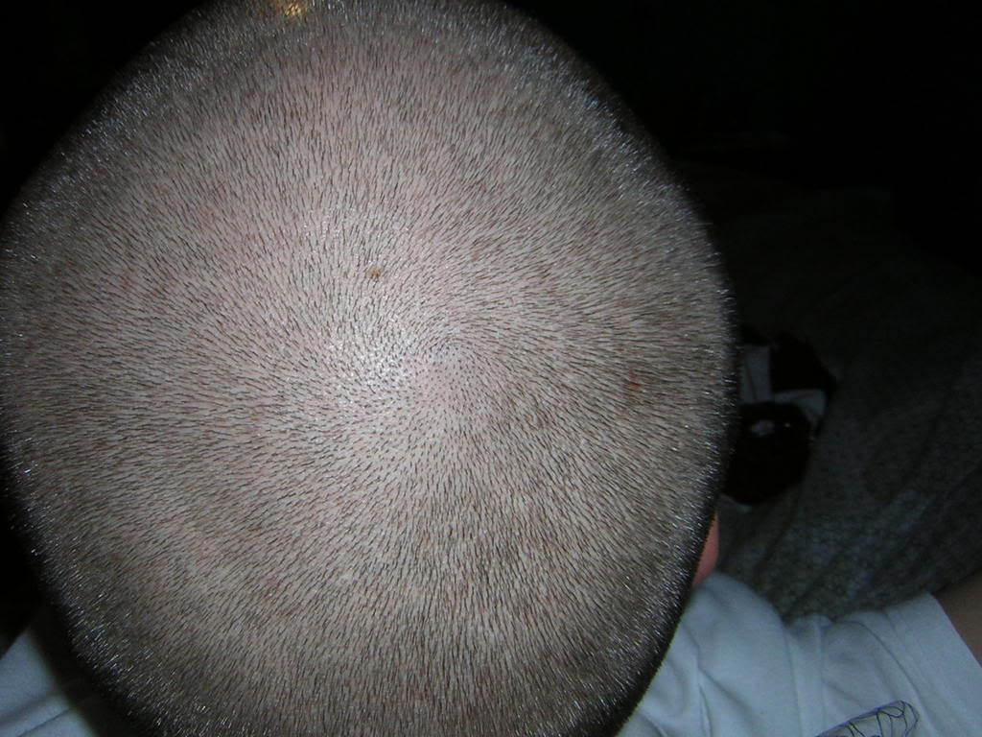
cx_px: 491
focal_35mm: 40
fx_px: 1135
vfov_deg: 36.0
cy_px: 368
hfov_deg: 46.8
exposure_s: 1/60.1
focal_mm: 5.2
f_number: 5.4
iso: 50
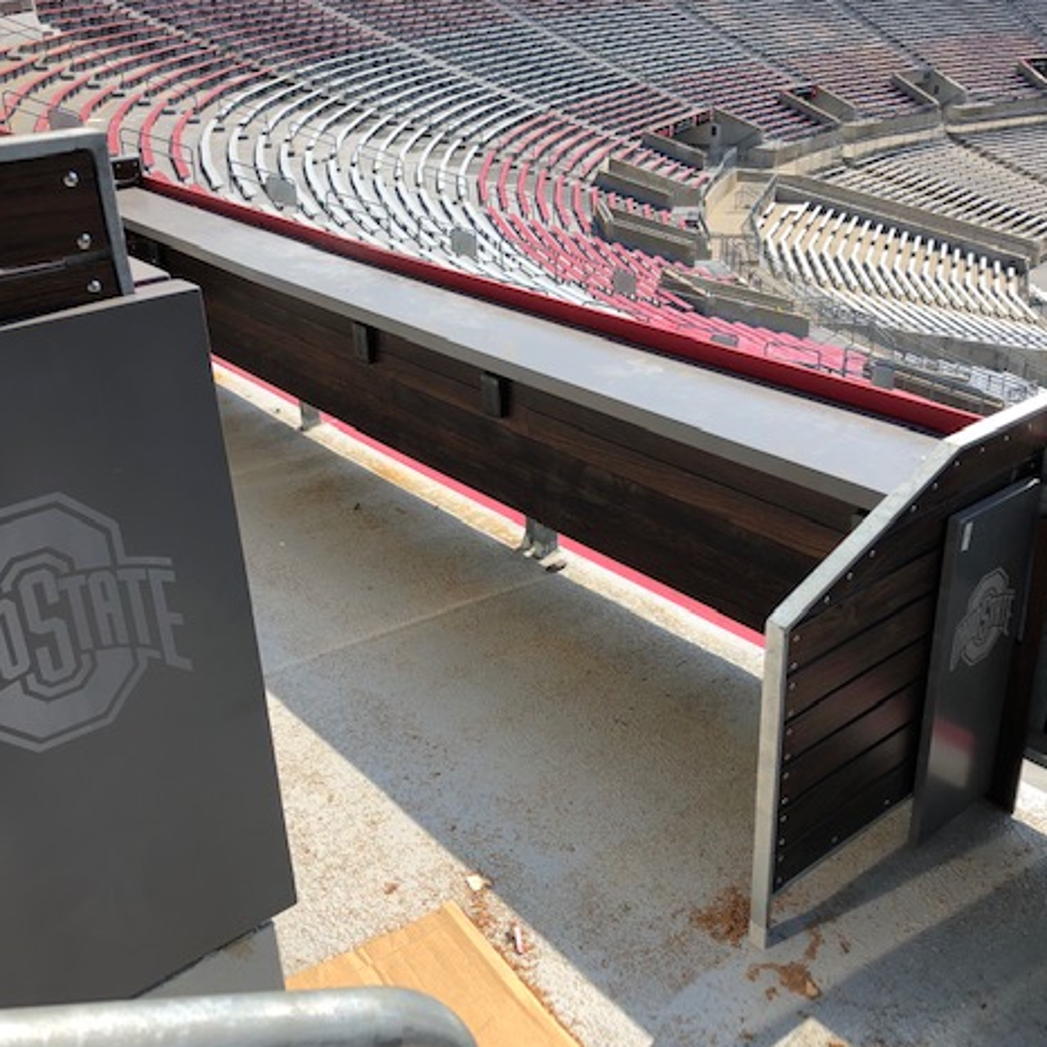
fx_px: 1163
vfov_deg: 48.5
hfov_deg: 48.4
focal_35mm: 34
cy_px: 521
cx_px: 501
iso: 20
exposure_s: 1/1215
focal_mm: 3.99
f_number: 1.8
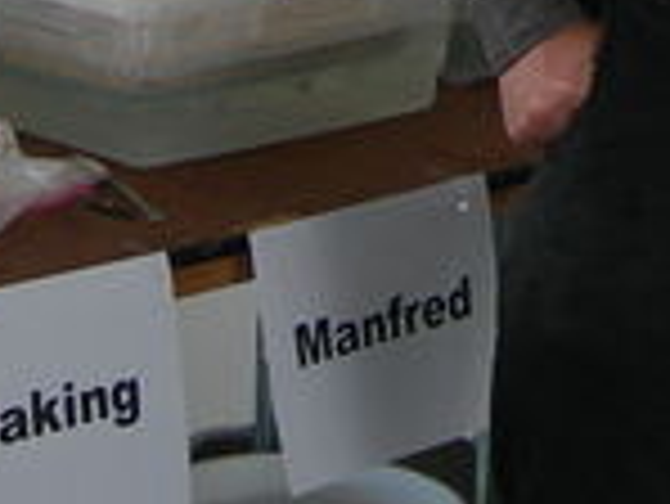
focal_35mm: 204
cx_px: 796
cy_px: -590
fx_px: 3952
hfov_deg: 9.6
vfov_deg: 7.0
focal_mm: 7.8
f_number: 2.8
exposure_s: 1/56
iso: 50
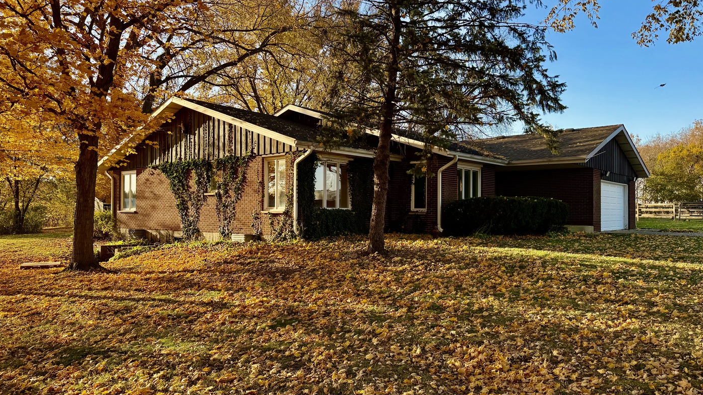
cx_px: 342
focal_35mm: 27
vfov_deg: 42.9
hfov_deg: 69.9
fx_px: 503
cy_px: 202
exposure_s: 1/931
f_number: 1.78
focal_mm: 6.76
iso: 100
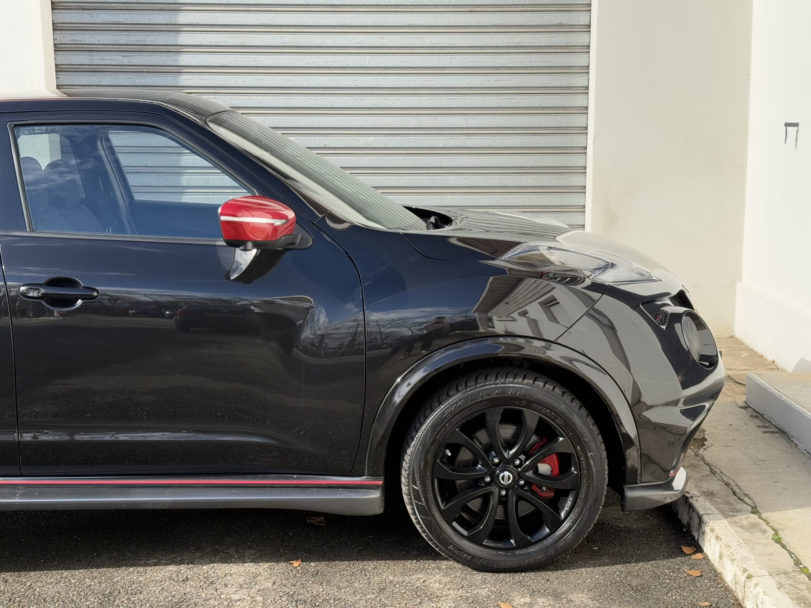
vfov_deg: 30.3
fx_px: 1125
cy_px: 304
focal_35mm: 48
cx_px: 406
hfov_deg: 39.7
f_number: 1.78
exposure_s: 1/2577
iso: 100
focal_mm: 6.76
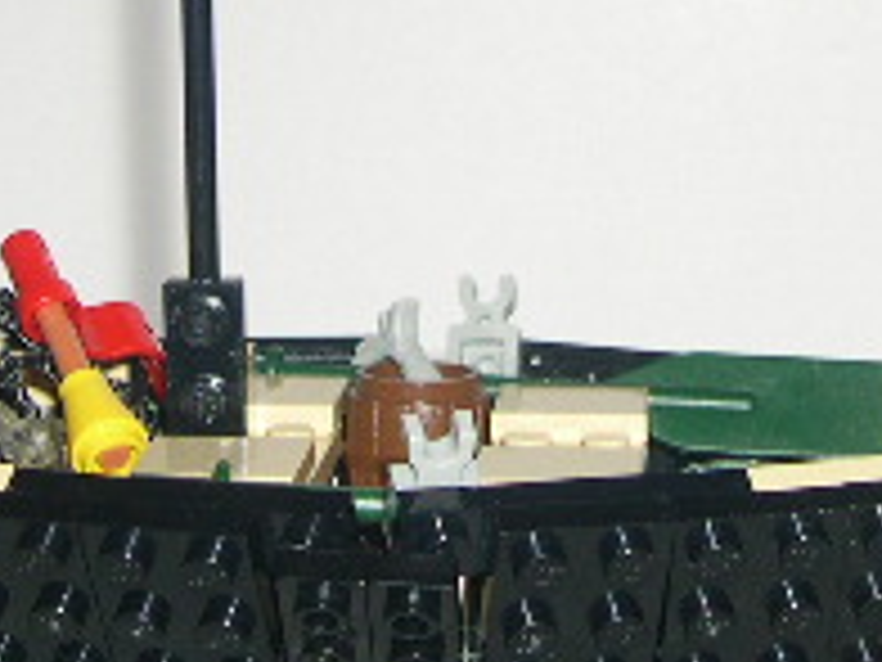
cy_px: -131
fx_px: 3159
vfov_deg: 11.7
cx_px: 428
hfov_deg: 15.9
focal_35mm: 124
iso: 100
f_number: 2.8
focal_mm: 8
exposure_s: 1/60
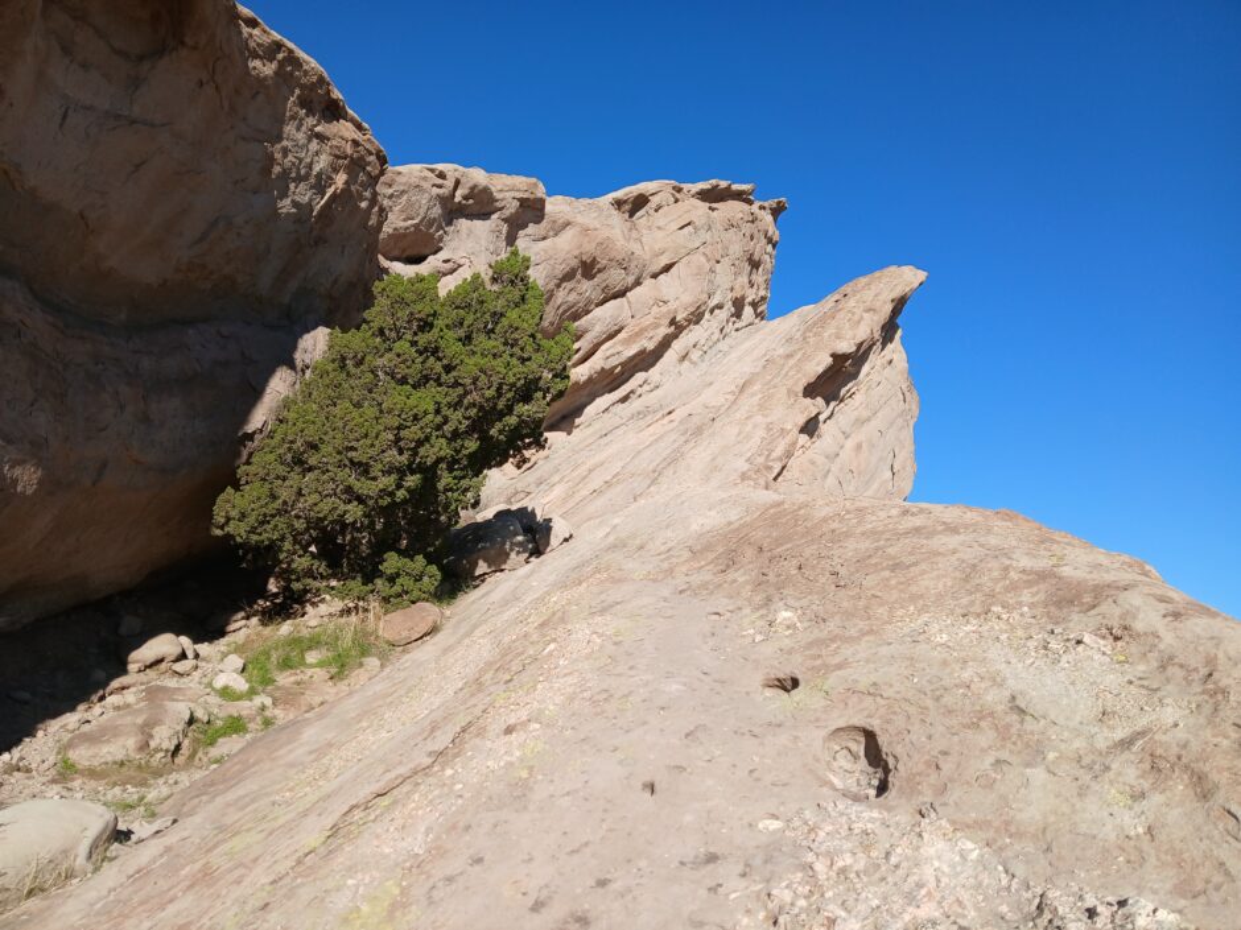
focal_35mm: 26
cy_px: 465
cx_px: 620
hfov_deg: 67.3
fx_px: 932
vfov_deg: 53.1
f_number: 1.8
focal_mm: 3.98
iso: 20
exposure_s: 1/550
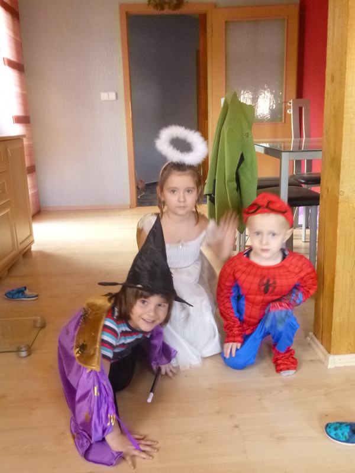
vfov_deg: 61.7
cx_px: 178
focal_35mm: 29
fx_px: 397
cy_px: 236
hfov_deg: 48.2
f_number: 3.3
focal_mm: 5.2
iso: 800
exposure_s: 1/13
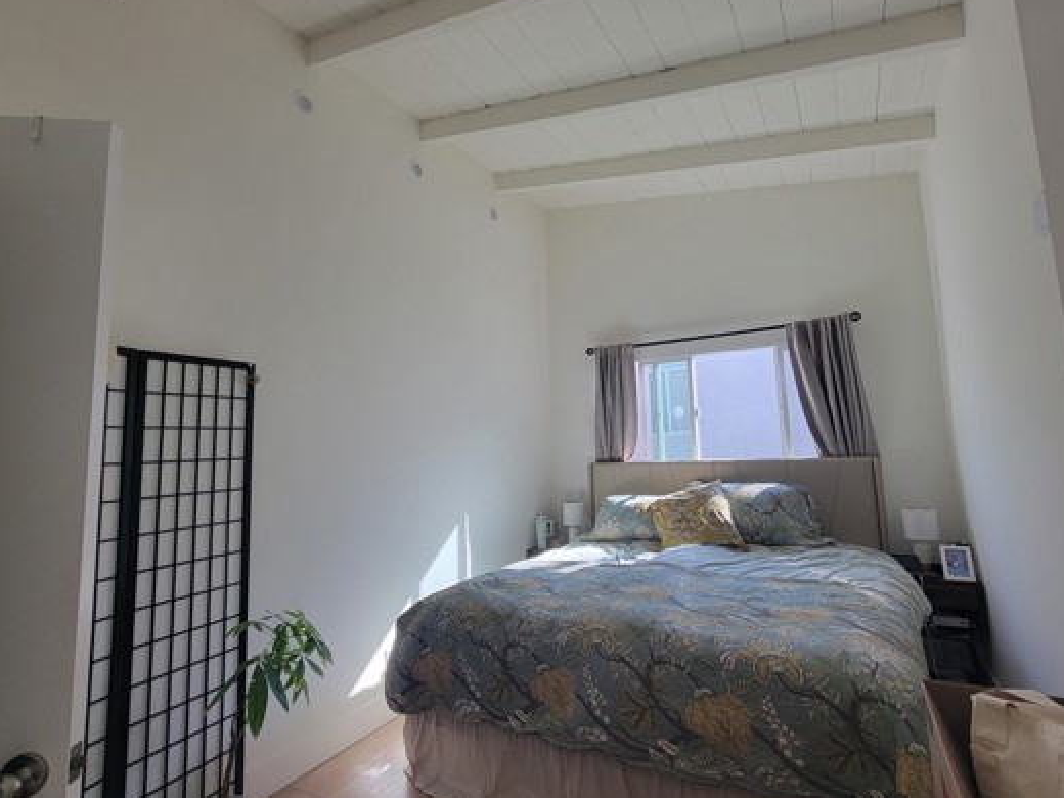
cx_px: 550
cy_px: 364
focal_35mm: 16
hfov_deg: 94.5
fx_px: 492
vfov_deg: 77.9
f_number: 2.2
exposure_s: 1/120
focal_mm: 2.2
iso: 100
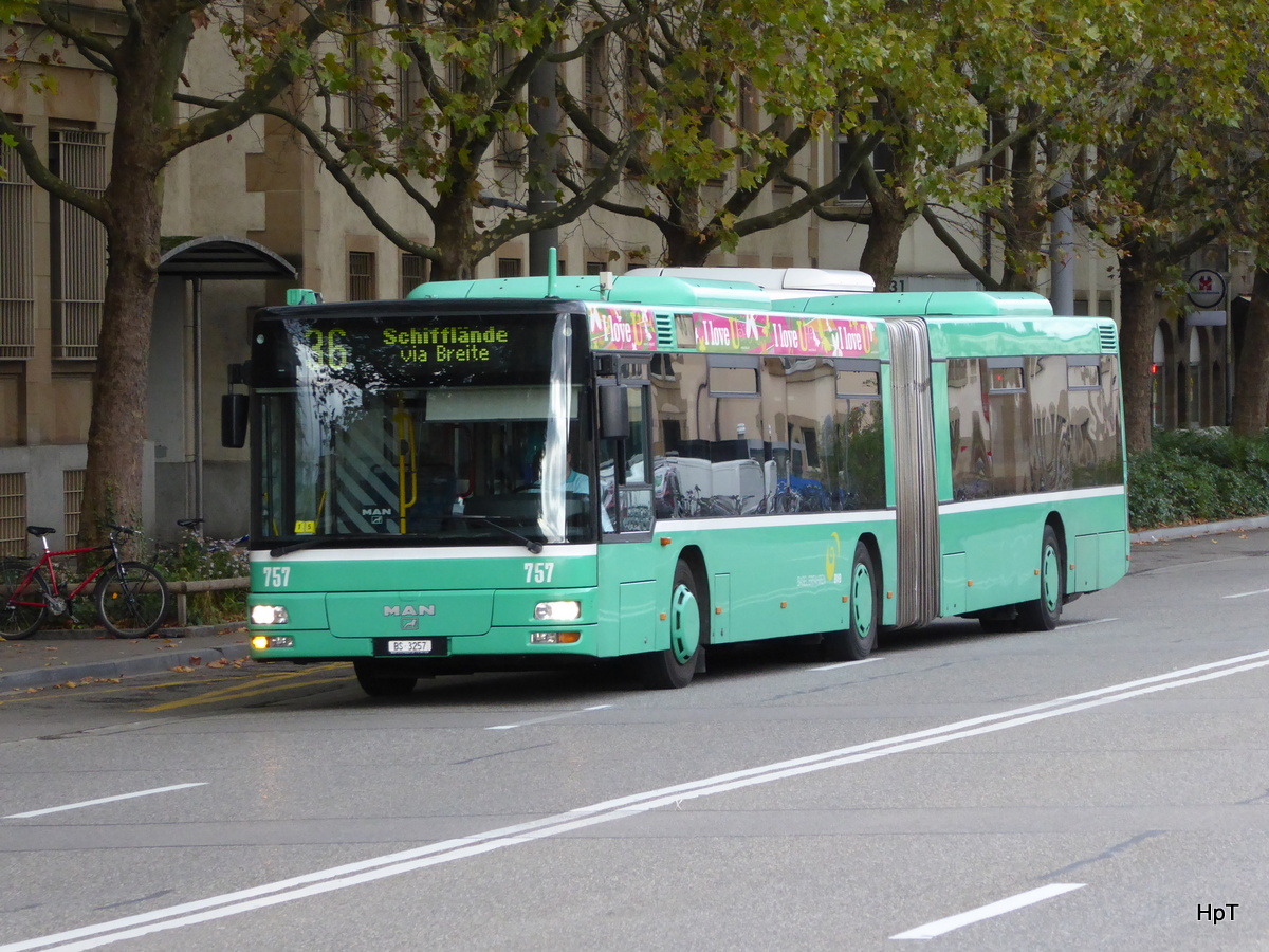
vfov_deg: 6.7
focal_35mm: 222
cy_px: 476
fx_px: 8138
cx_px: 634
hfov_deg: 8.9
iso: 500
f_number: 5.6
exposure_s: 1/320
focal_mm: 35.8
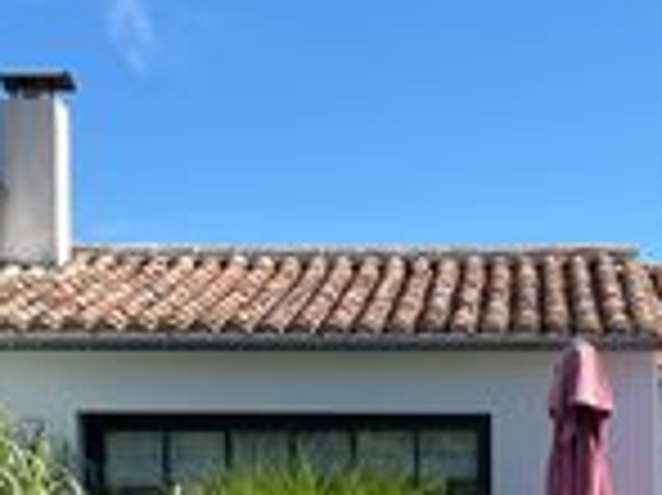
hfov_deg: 18.4
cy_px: 608
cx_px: 531
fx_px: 2026
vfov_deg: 13.5
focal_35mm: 106
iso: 50
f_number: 1.5
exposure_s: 1/3356
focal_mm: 5.7
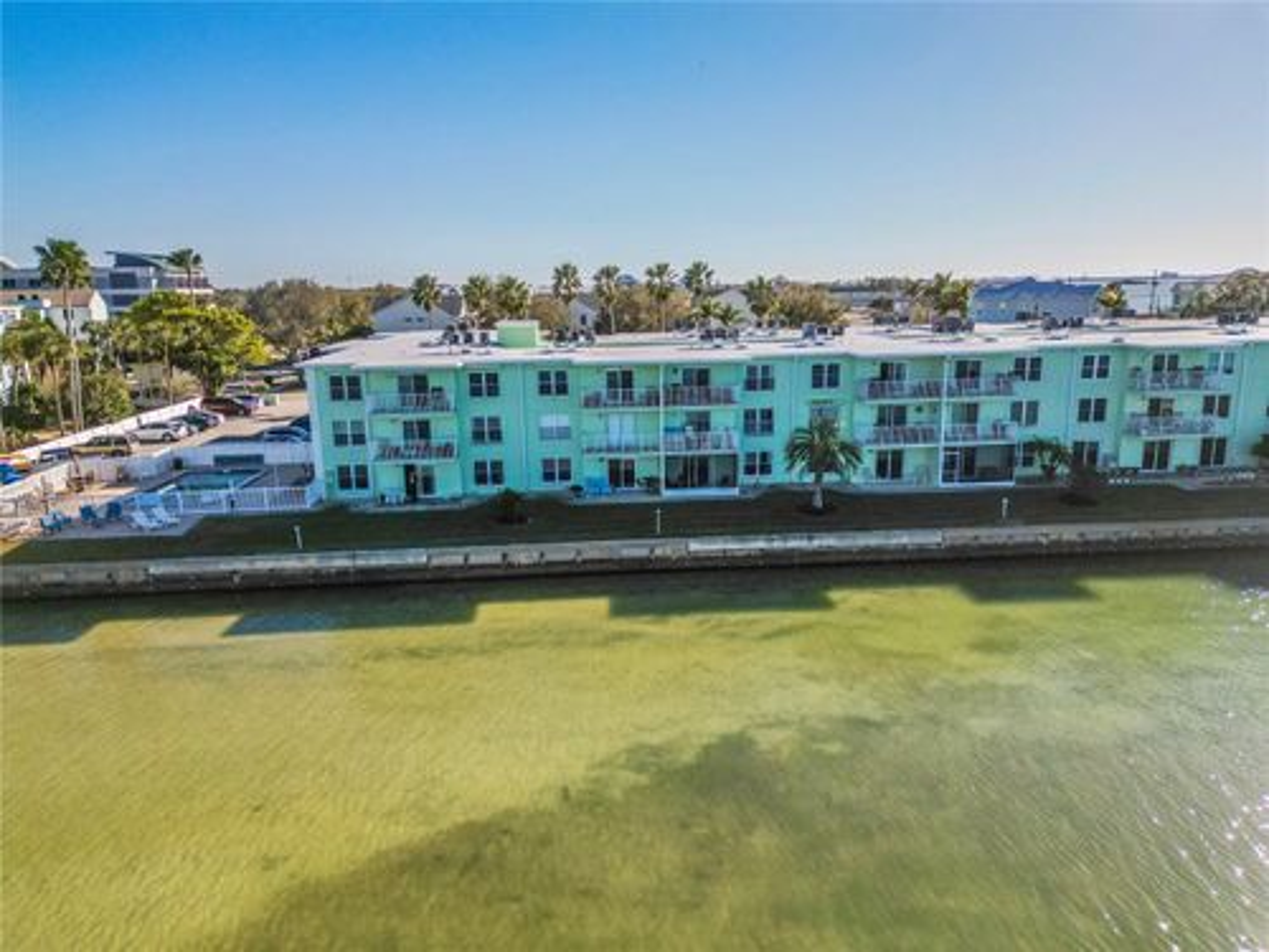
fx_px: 880
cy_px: 476
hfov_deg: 71.6
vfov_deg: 56.8
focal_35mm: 24
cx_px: 634
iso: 200
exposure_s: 1/320
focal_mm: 6.72
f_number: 1.7
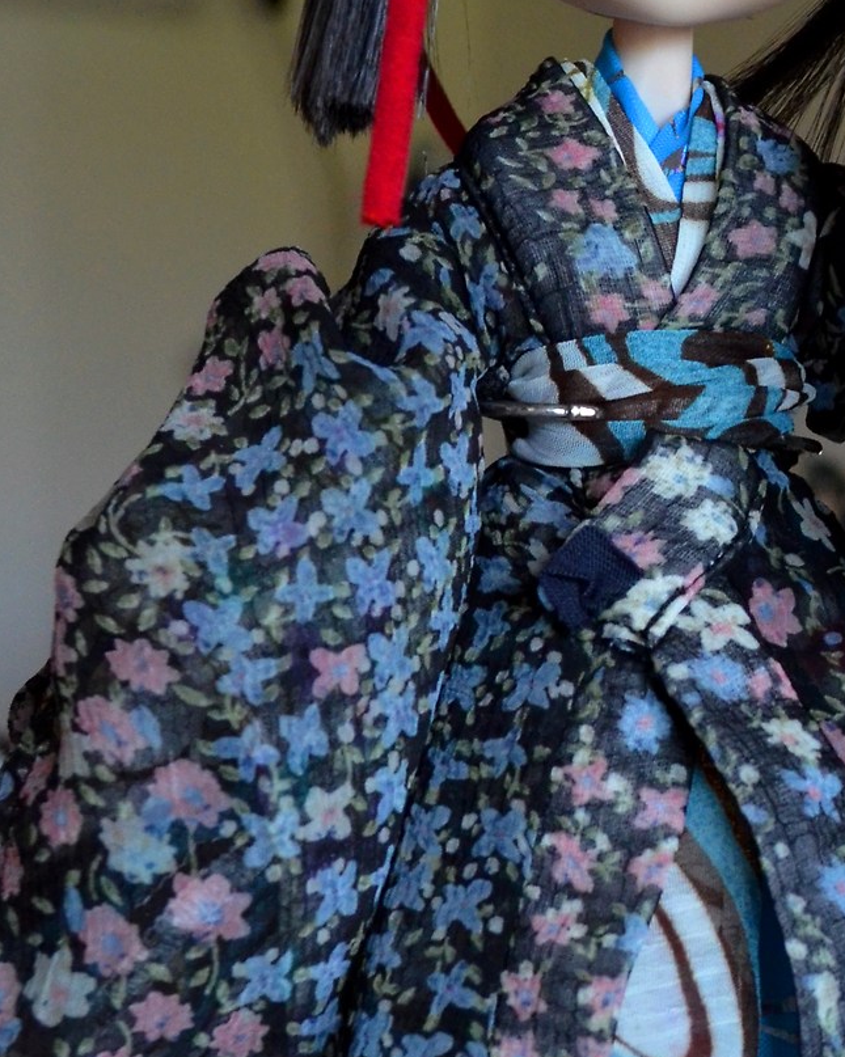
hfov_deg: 12.8
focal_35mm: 117
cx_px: 1017
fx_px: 3660
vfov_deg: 16.4
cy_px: 574
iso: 1600
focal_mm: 28
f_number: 5.6
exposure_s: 1/60
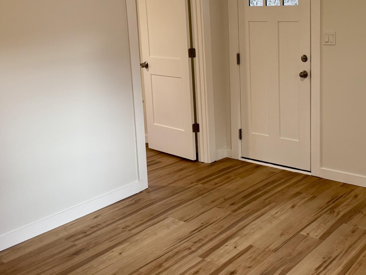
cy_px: 86
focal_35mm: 45
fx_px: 476
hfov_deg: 40.9
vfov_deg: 31.9
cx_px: 272
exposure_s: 1/120
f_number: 1.78
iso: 200
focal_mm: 6.76
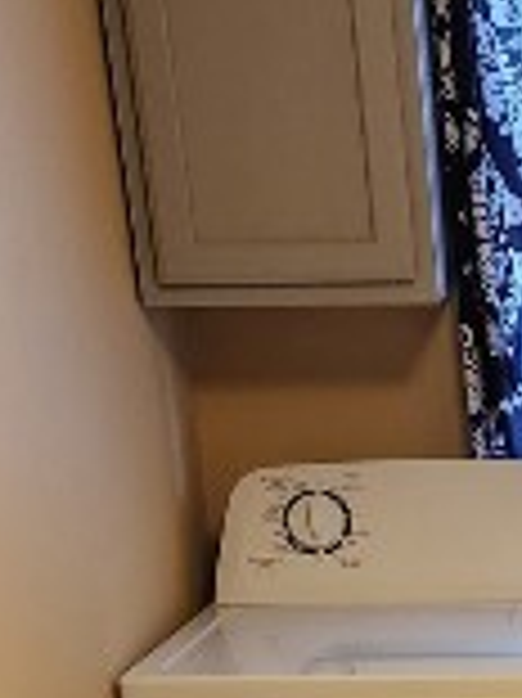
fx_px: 2295
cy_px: 1000
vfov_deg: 16.0
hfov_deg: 12.1
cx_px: 891
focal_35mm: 114
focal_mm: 6.4
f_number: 1.8
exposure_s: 1/120
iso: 400
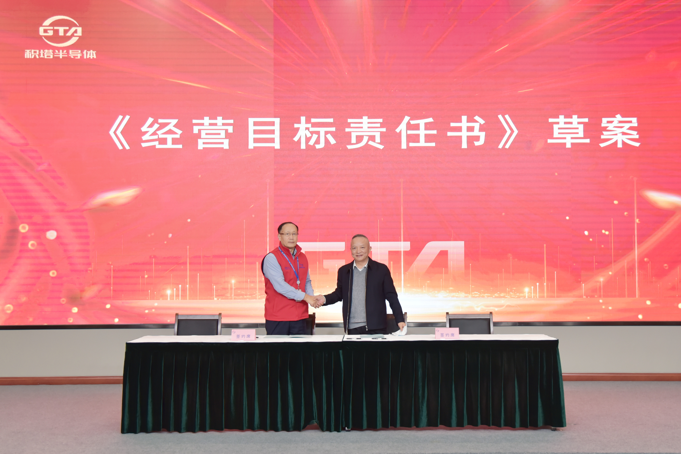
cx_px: 340
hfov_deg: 50.7
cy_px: 227
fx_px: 719
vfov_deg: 35.1
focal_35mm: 38
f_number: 4
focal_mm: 38
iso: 1000
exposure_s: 1/125
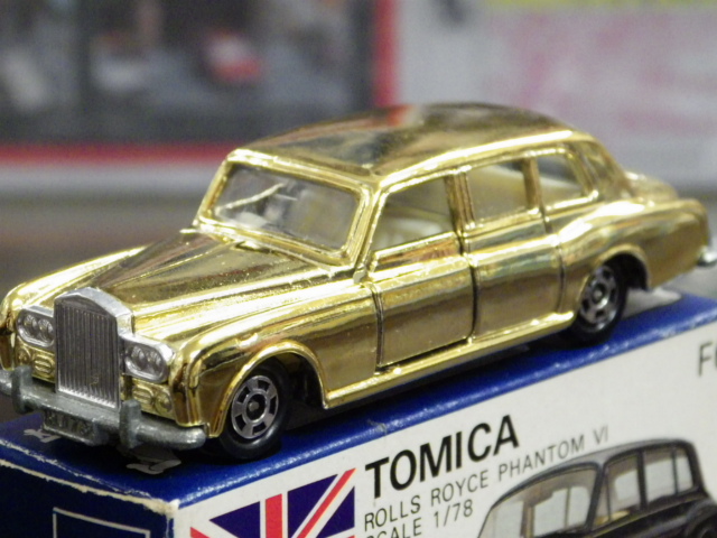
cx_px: 358
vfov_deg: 8.8
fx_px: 3500
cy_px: 269
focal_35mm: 169
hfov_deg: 11.7
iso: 1600
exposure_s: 1/40
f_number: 5.3
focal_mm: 30.4
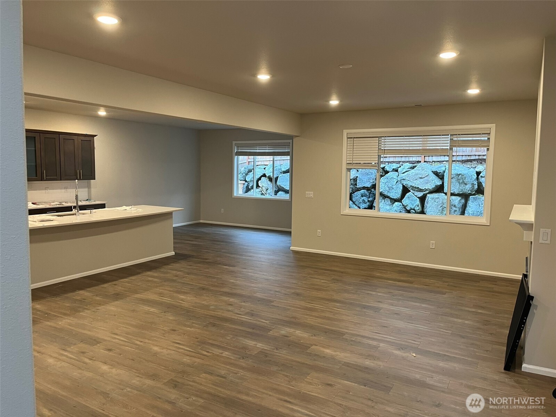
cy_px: 208
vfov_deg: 53.1
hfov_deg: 67.3
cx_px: 278
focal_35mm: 26
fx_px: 418
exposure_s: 1/60
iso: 160
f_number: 1.6
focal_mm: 5.1
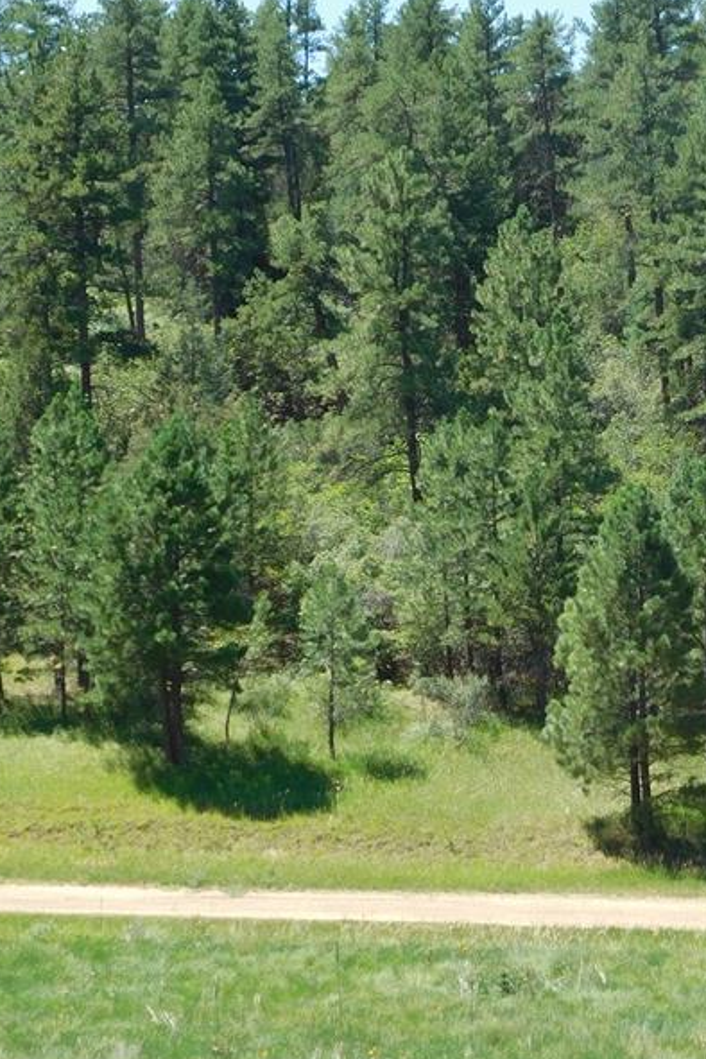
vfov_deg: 25.0
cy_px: 390
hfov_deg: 16.7
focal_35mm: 81
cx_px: 573
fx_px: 2383
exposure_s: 1/500
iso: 125
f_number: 3.7
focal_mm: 8
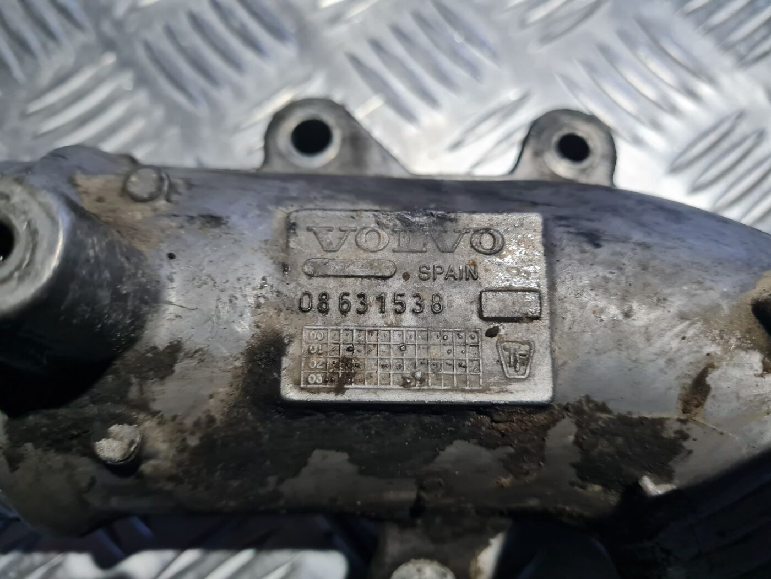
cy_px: 290
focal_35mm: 26
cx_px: 386
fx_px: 579
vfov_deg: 53.1
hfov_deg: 67.3
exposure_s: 1/50
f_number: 1.8
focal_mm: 5.4
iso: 320
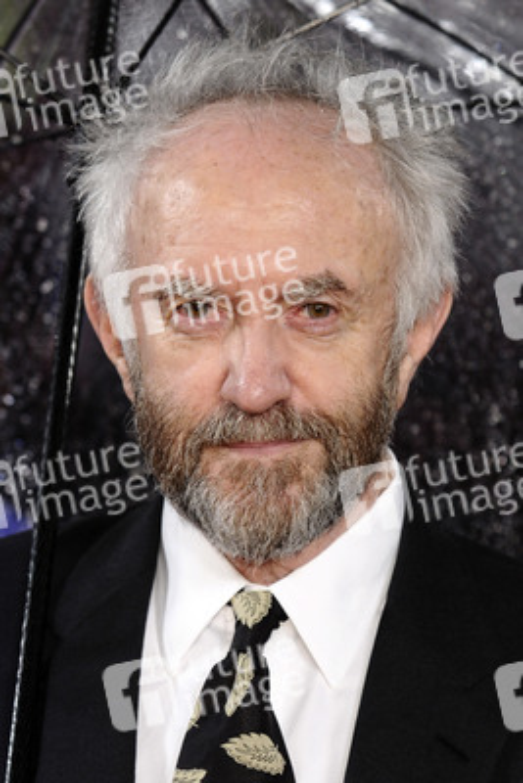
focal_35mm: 232
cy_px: 392
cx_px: 262
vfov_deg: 8.9
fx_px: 5062
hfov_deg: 5.9
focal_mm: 155
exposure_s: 1/250
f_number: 4.5
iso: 320
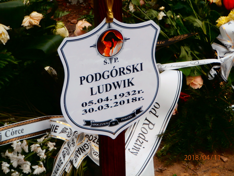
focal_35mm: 137
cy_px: 88
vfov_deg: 10.8
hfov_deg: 14.4
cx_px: 117
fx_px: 926
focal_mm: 24.17
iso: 100
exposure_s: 1/250
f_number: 5.7
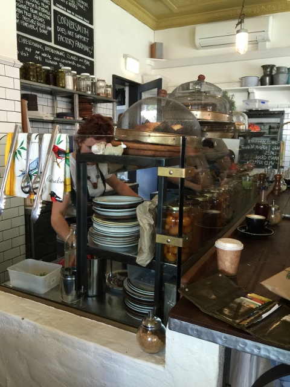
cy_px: 194
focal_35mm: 29
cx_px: 145
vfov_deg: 61.7
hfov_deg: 48.2
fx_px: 324
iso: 50
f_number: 2.2
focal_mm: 4.15
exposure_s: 1/15
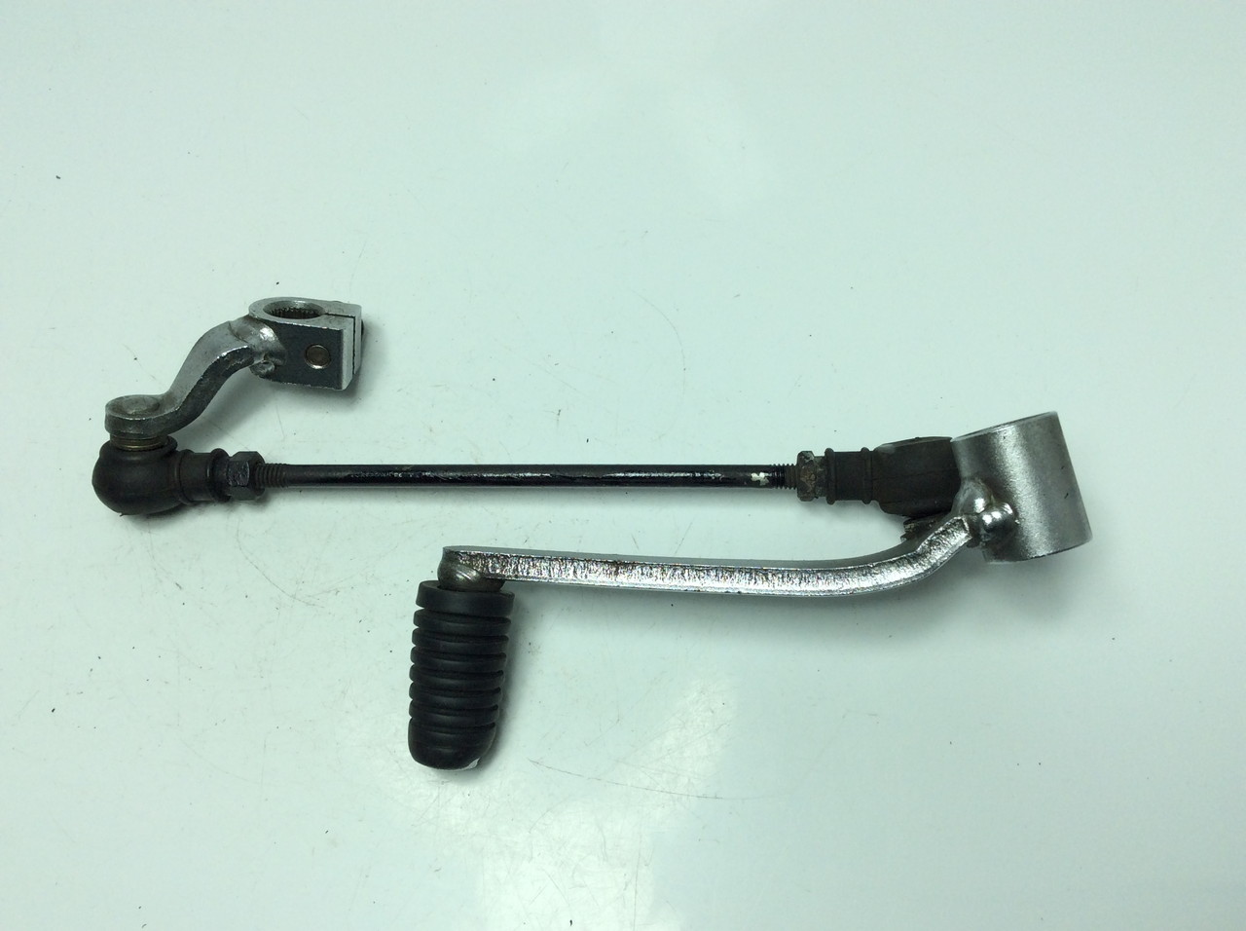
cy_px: 466
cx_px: 623
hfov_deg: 56.9
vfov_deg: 44.1
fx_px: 1150
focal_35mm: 32
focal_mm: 3.3
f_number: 2.4
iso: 32
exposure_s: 1/650
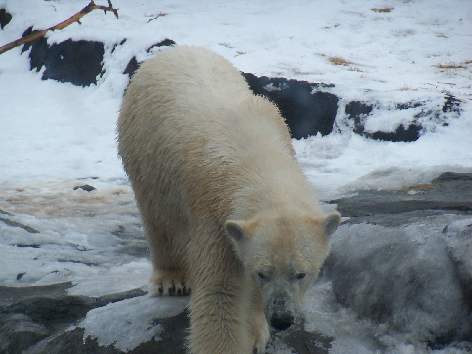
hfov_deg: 9.6
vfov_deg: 7.2
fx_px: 2823
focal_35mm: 207
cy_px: 177
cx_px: 236
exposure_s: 1/500
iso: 250
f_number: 4.4
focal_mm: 36.6
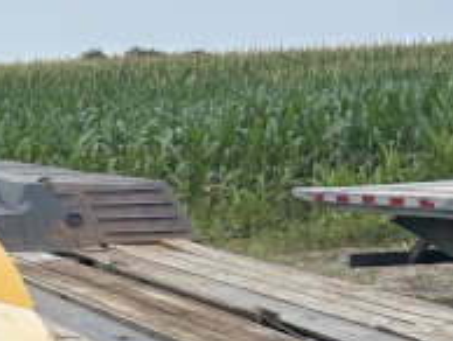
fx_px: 1402
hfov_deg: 15.6
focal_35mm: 107
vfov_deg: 13.8
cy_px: 285
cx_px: -369
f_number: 1.5
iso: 50
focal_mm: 5.7
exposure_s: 1/3704
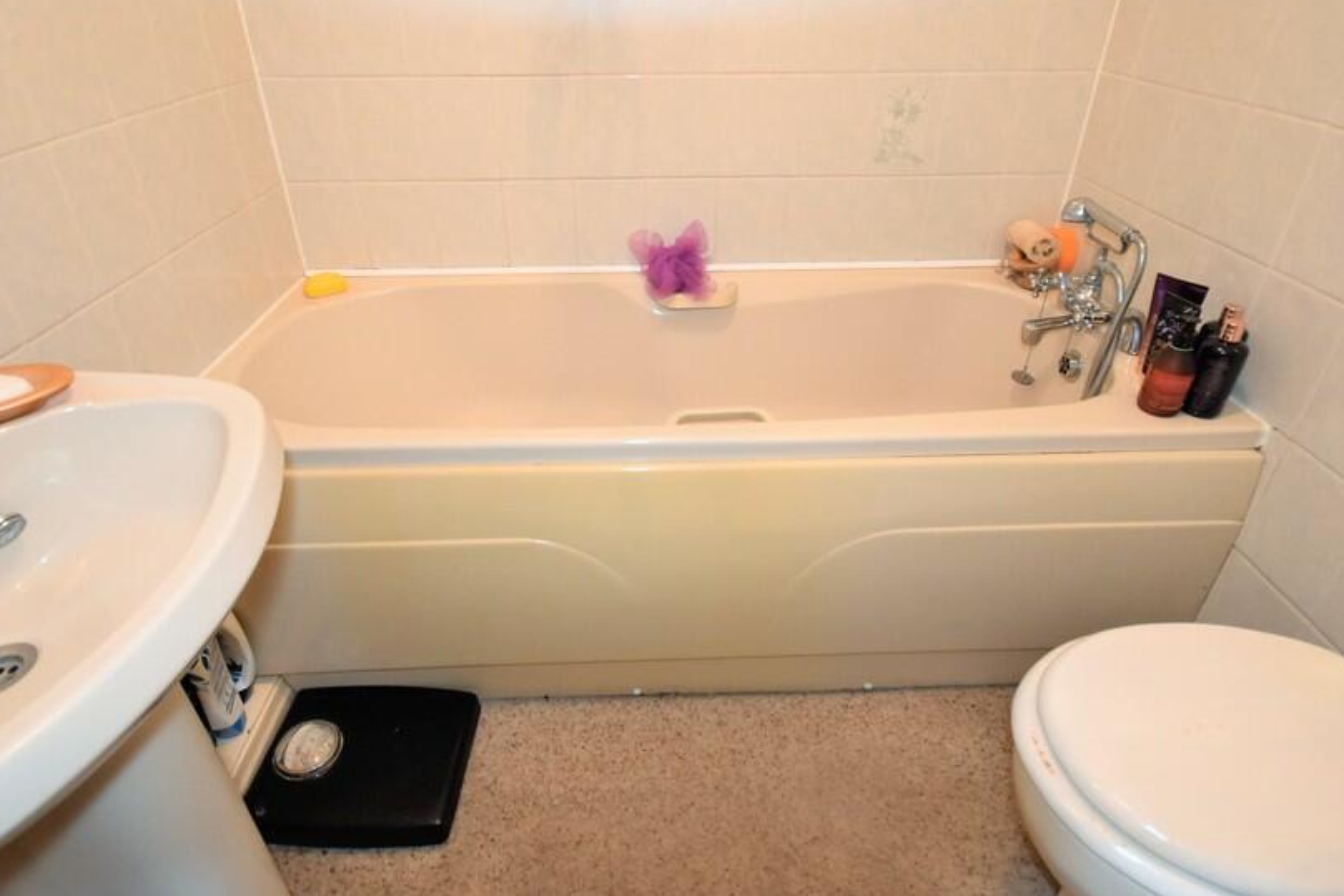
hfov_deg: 86.9
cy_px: 388
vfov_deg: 64.3
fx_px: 709
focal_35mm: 19
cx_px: 649
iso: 1250
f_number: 4
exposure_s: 1/60
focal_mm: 10
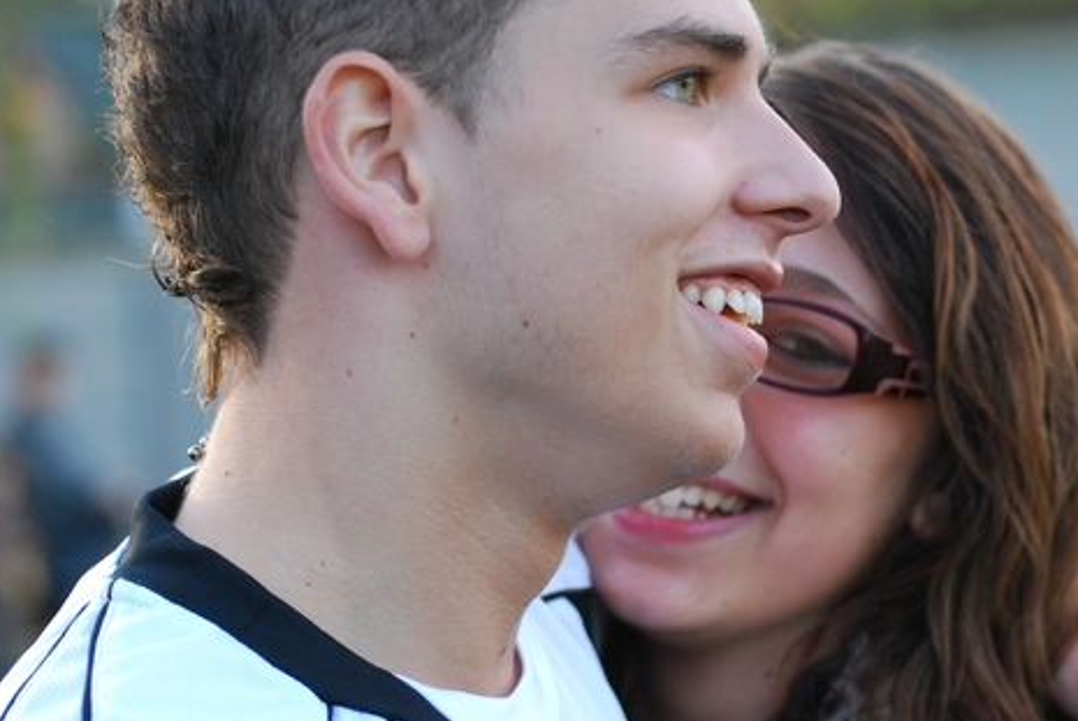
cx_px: 679
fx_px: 4935
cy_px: 386
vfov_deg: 8.4
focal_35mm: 165
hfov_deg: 12.5
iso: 800
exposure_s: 1/400
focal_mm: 85
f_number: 4.8
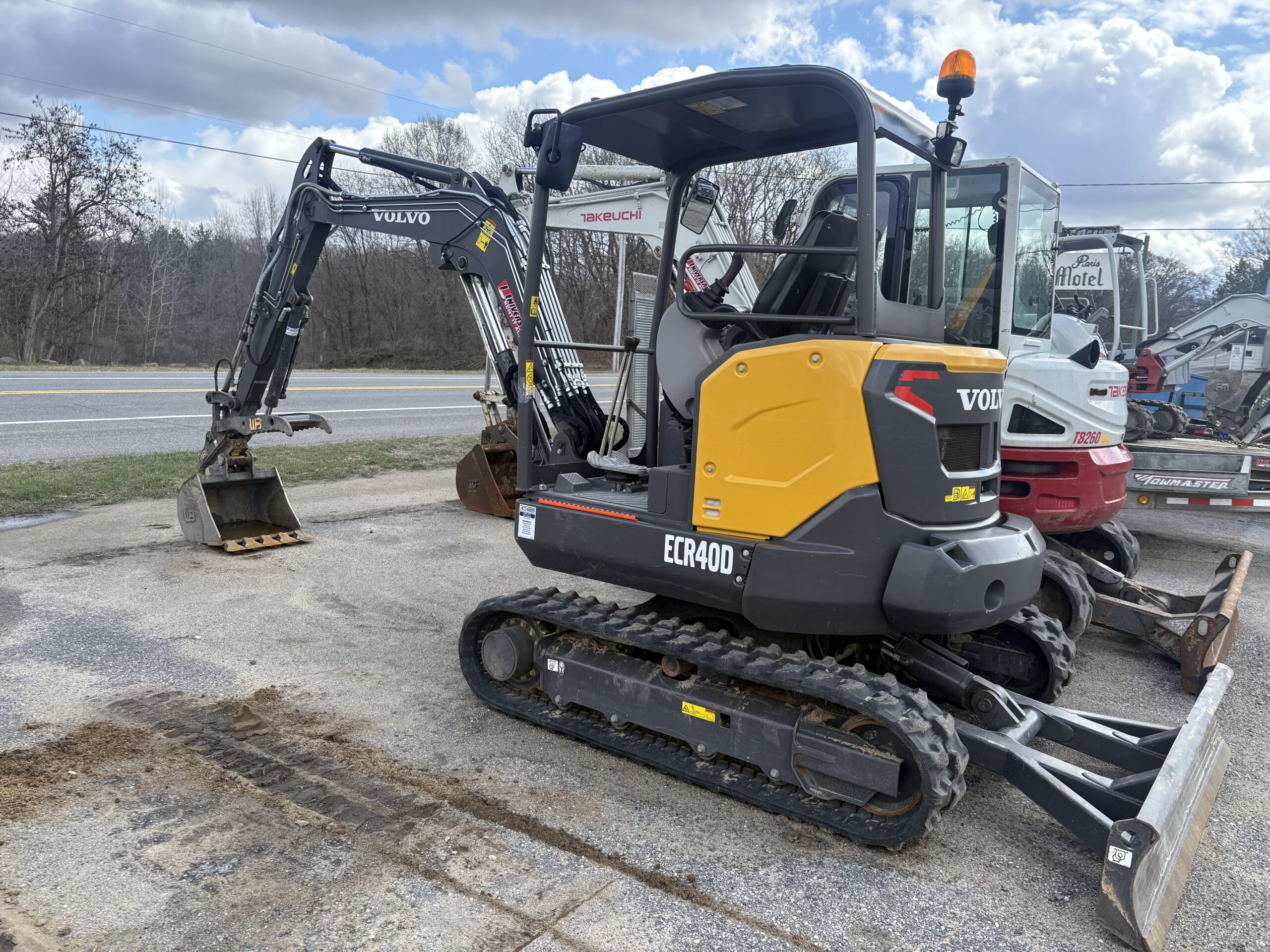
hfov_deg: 67.3
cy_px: 476
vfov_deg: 53.1
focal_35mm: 26
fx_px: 954
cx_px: 635
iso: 64
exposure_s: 1/1550
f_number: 1.6
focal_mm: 5.96
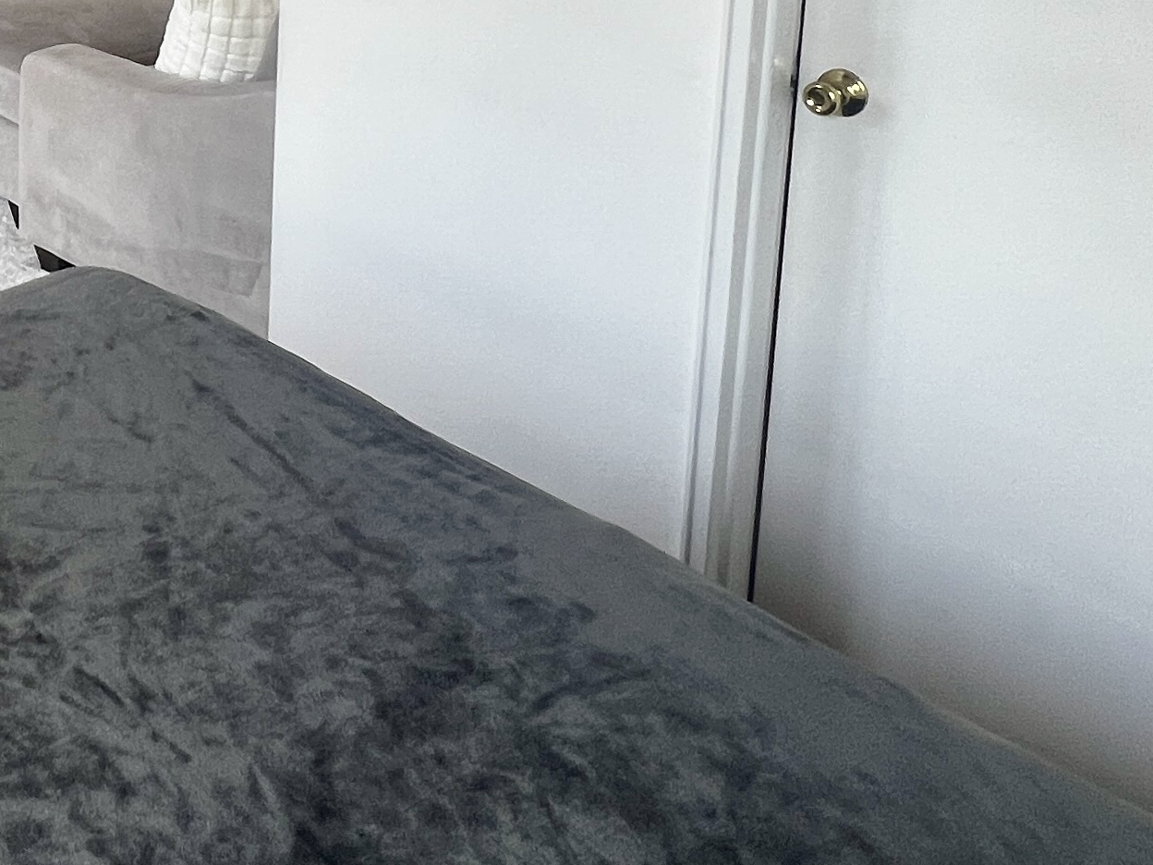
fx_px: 1399
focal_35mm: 42
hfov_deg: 37.0
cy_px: -171
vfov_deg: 29.5
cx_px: -140
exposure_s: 1/99
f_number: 1.8
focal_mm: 1.57
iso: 64
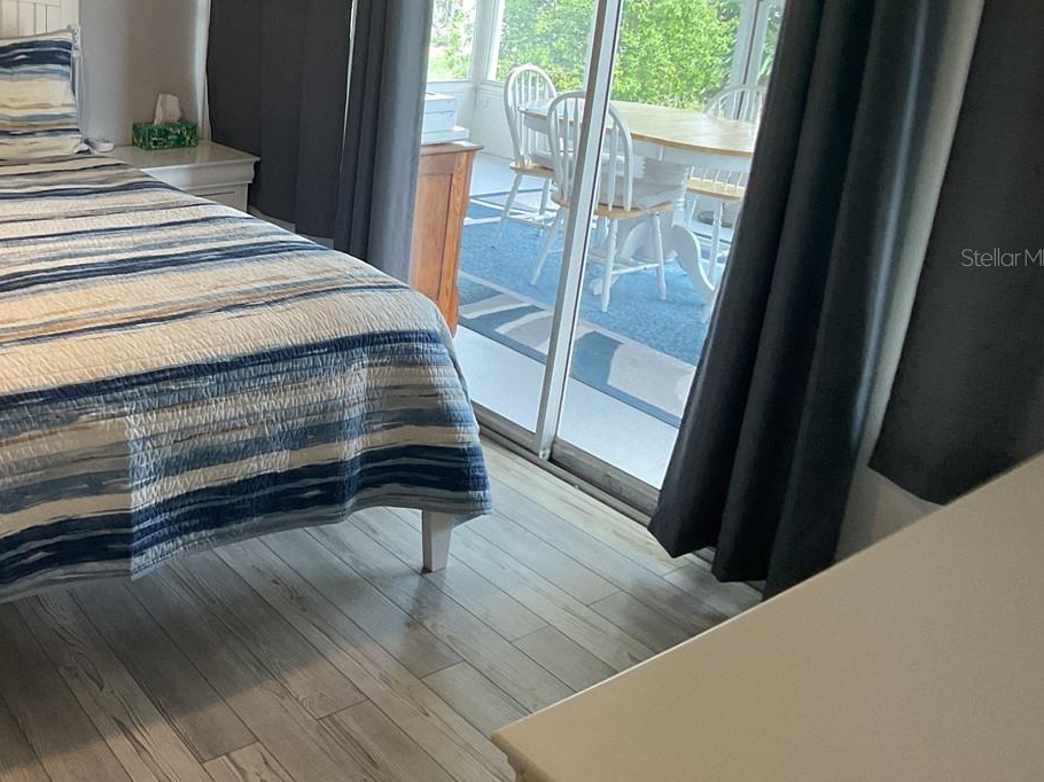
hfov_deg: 35.8
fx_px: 1538
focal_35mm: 51
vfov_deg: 28.4
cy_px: 257
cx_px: 151
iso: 100
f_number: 1.8
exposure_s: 1/60
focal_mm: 3
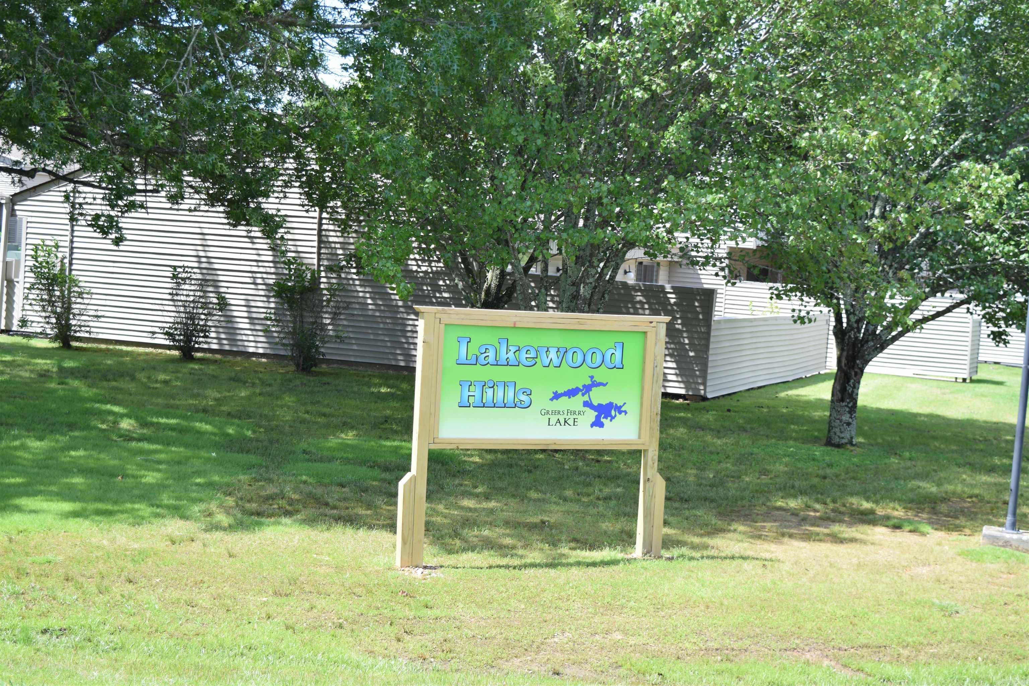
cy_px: 343
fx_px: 1715
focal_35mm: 60
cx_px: 514
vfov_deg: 22.6
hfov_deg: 33.4
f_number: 5
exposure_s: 1/160
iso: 100
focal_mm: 40
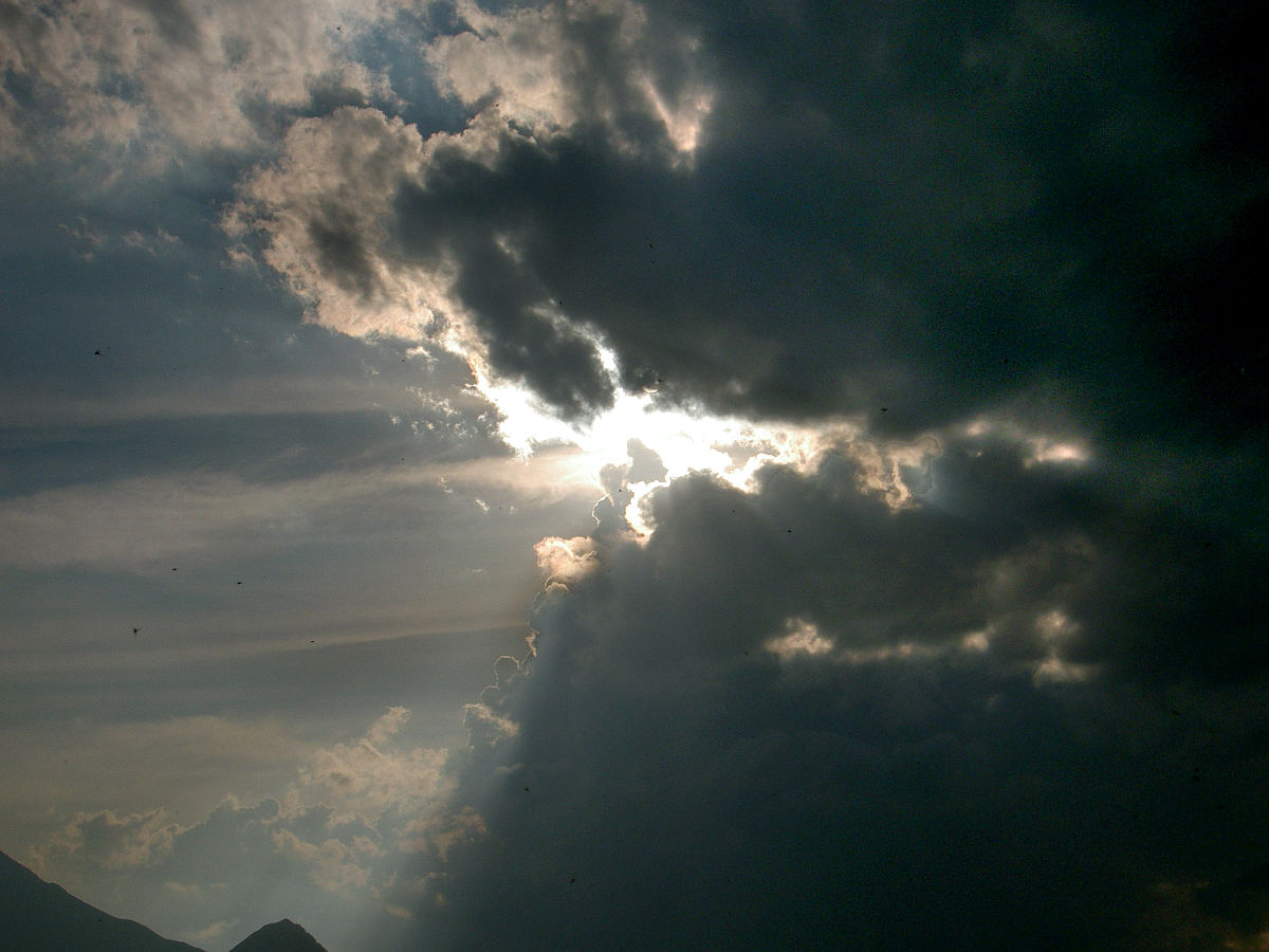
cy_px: 476
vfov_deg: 19.6
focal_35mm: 75
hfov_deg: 26.0
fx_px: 2749
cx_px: 634
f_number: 7.1
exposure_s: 1/2000
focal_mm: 12.4
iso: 50
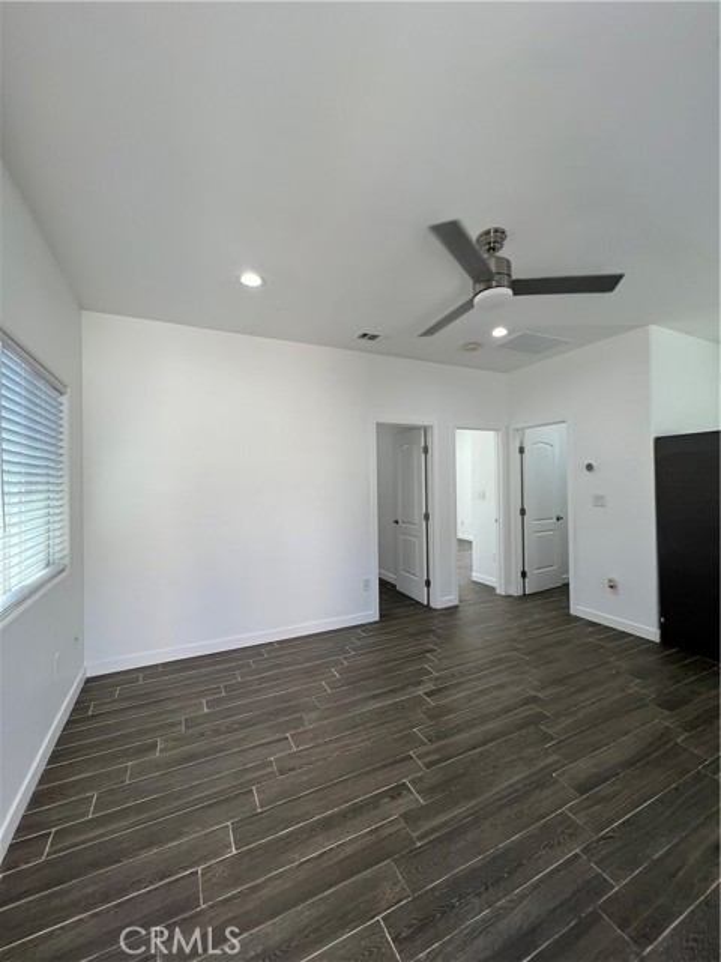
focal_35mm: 13
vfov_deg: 106.2
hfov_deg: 89.9
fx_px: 361
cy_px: 481
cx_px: 360
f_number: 1.8
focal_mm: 1.57
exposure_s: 1/120
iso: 40
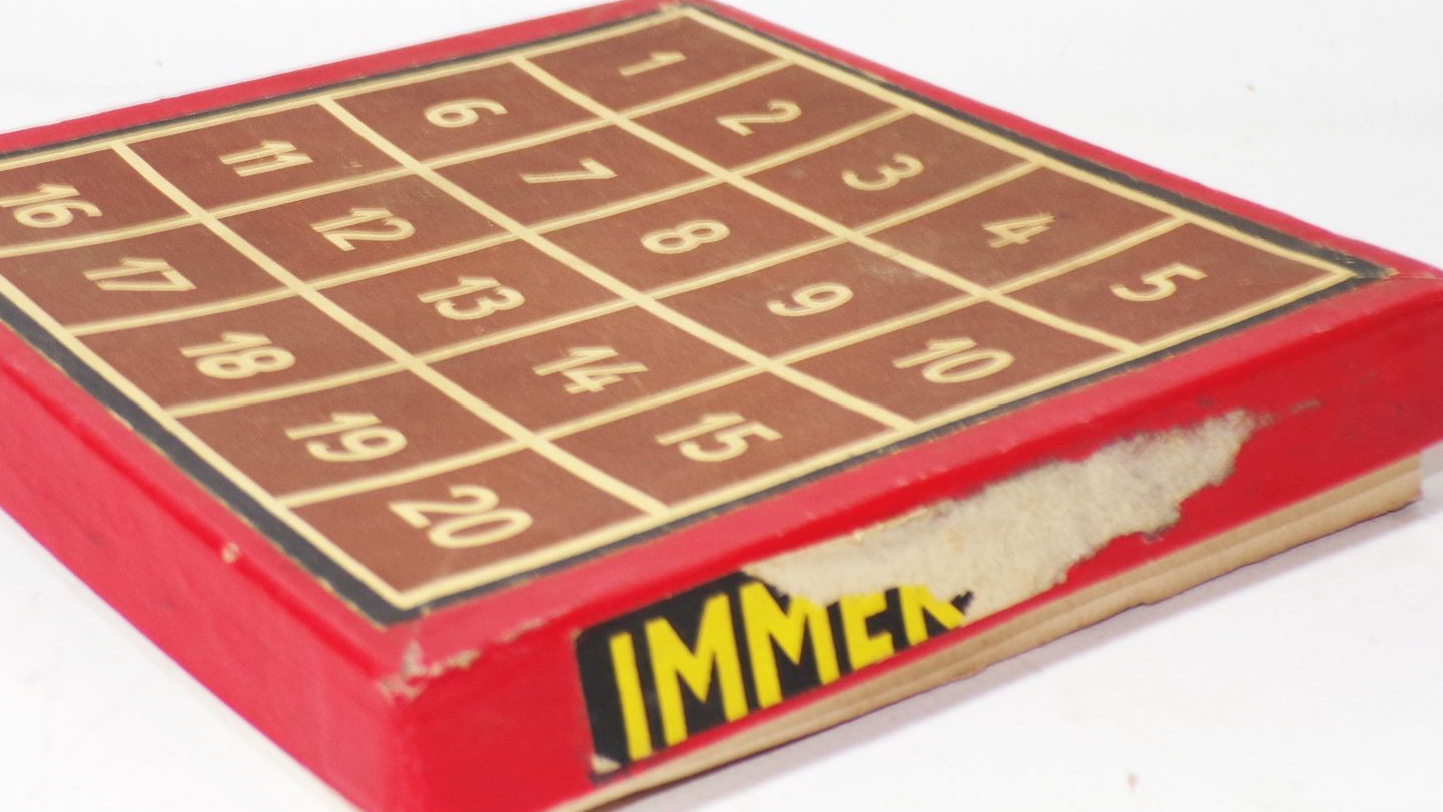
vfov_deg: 15.5
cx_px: 658
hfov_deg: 27.2
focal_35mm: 78
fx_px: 2985
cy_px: 296
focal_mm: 10.1
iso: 80
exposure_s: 1/70
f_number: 3.7
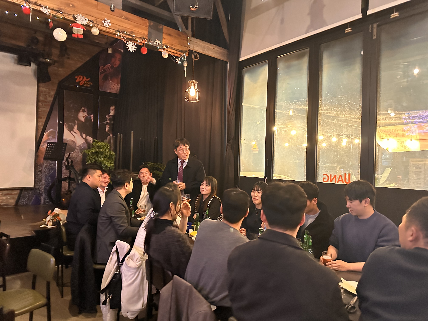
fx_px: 297
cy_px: 160
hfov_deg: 71.6
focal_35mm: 24
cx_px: 214
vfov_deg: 56.8
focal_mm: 6.86
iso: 1000
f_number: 1.78
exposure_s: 1/40
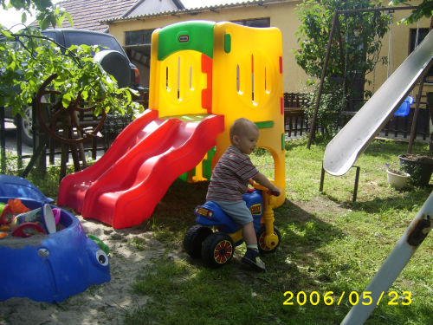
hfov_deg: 58.4
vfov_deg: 45.4
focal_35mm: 31
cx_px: 216
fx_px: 388
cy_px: 162
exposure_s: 1/148
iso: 71
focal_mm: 8.13
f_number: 5.6
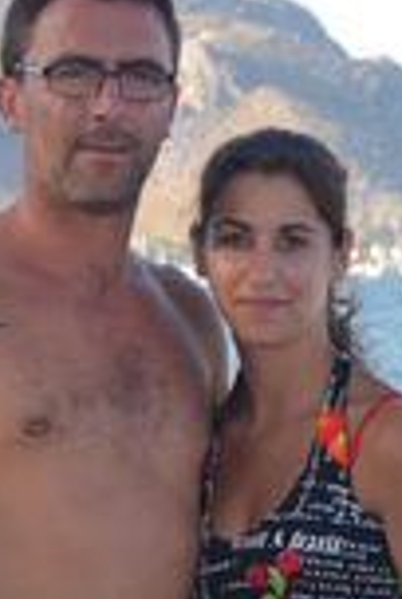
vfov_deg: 9.6
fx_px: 3544
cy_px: 485
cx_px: 173
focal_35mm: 213
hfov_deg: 6.5
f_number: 5.3
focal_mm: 45
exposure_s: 1/125
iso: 100
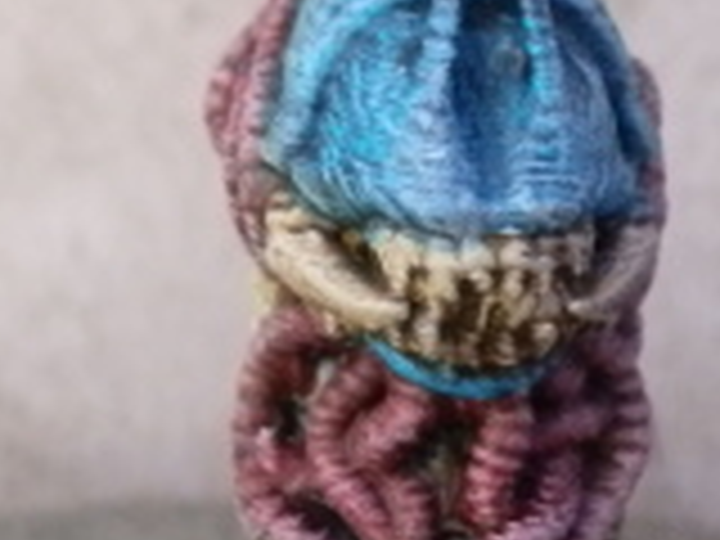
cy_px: 562
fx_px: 1955
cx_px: 450
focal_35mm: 94
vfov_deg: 15.4
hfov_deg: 20.8
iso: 400
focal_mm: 5
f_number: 3.1
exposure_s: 1/100
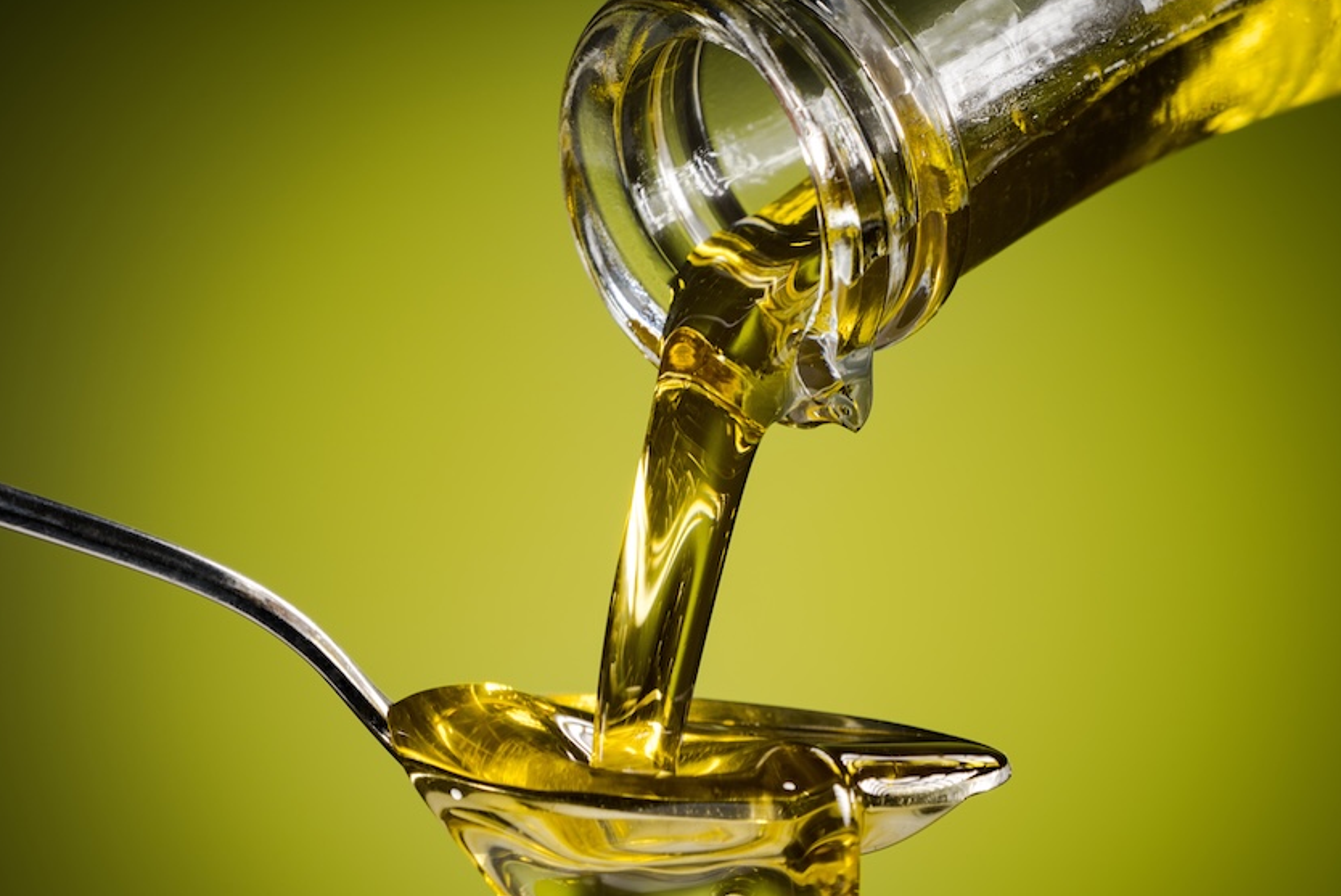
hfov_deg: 4.4
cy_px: 516
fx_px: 17329
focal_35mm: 465
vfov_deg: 3.0
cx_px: 613
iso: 100
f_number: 13
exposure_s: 1/250
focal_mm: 388
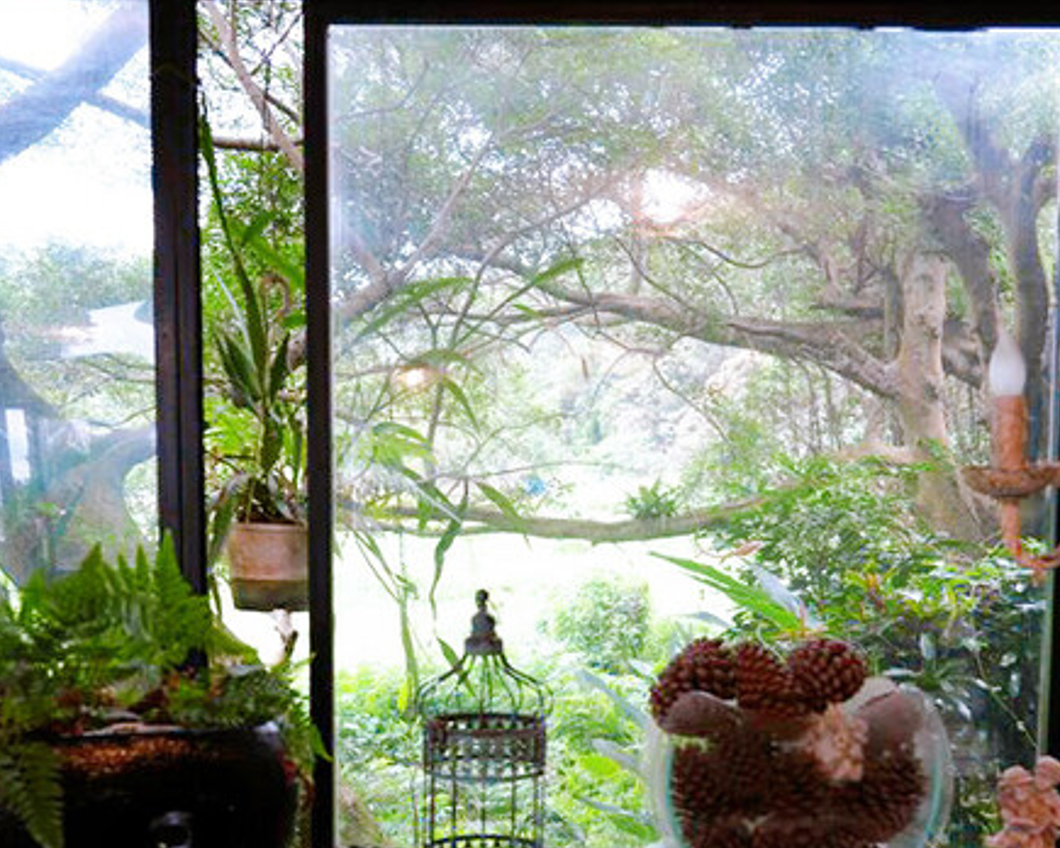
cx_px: 536
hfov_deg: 42.0
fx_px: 1380
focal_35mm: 44
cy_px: 643
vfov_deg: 33.4
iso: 200
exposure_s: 1/30
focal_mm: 24
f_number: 4
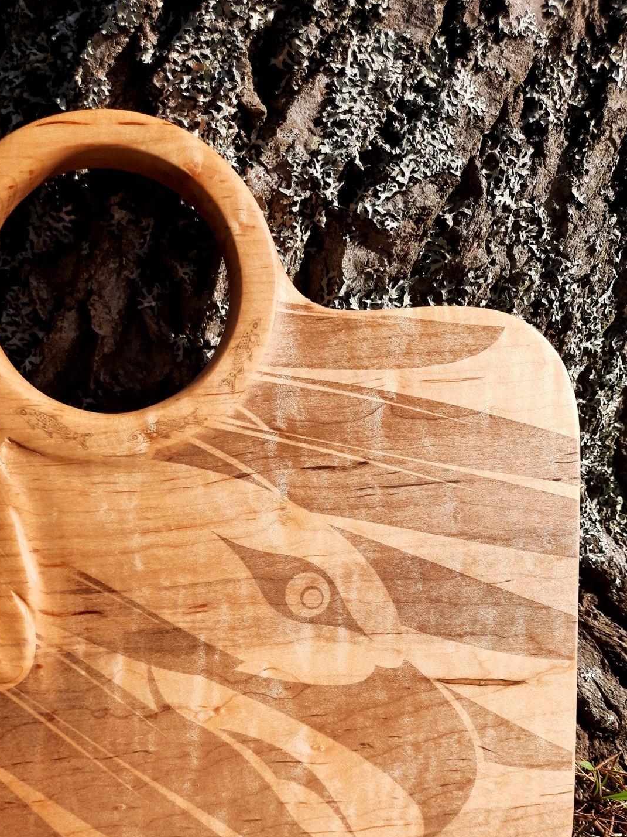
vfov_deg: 51.7
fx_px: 846
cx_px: 243
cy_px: 554
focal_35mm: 35
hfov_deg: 40.5
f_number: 2
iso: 40
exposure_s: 1/855
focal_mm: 4.6
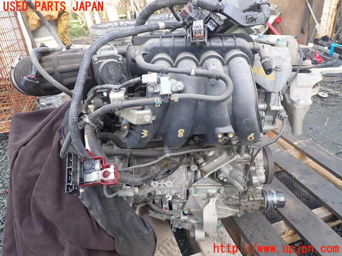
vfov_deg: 54.9
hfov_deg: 69.4
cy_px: 128
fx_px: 247
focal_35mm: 25
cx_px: 171
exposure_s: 1/80
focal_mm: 4.5
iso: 100
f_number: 2.8
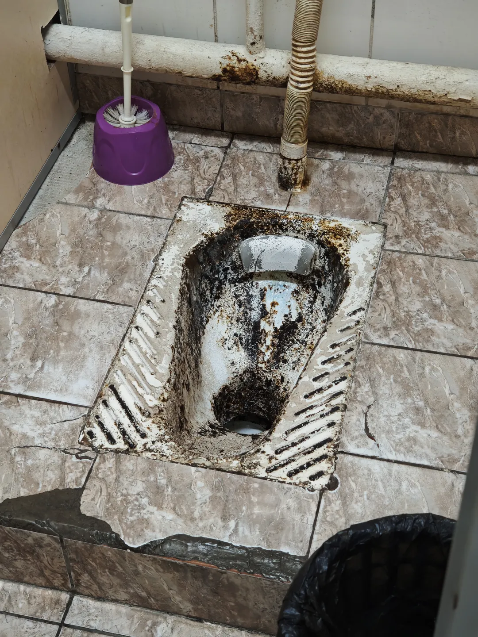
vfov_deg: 32.2
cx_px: 239
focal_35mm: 60
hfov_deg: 24.4
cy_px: 318
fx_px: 1105
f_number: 2
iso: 1600
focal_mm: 9
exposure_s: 1/100
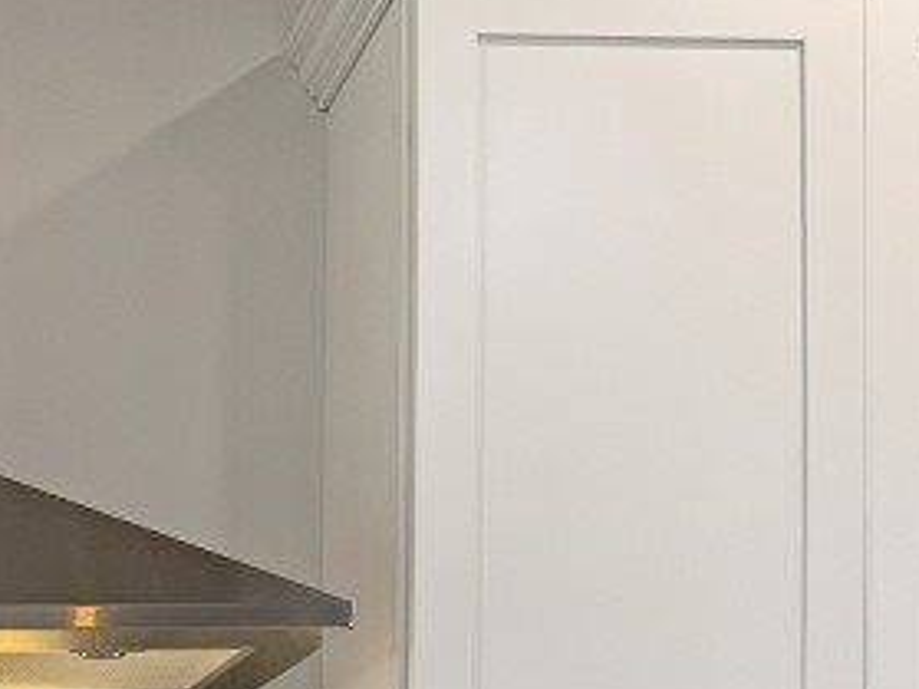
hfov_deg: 20.8
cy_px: 1029
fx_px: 2335
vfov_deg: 15.5
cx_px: -168
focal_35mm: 88
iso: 200
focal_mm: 6.76
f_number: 1.8
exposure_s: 1/120
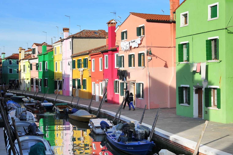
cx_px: 122
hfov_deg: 35.1
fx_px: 368
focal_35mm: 57
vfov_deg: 23.7
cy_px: 84
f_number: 10
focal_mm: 24
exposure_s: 1/400
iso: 200
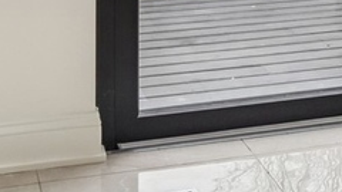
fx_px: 898
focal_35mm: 99
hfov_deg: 21.4
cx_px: 261
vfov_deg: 11.0
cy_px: -201
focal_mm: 14
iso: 320
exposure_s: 1/320
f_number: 8
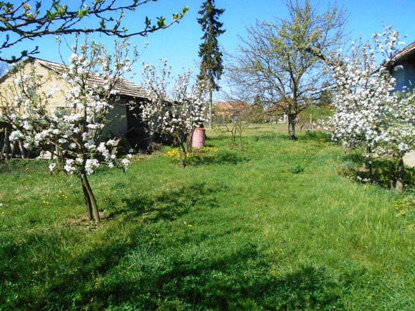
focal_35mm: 26
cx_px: 208
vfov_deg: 53.1
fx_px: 312
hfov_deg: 67.3
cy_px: 156
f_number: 8
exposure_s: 1/160
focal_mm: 4.6
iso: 100
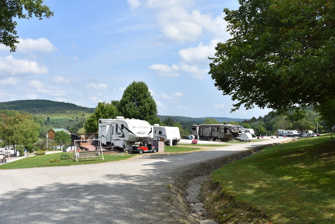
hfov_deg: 57.2
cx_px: 168
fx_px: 307
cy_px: 112
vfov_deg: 40.0
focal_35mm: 33
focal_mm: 22
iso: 140
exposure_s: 1/500
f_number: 8
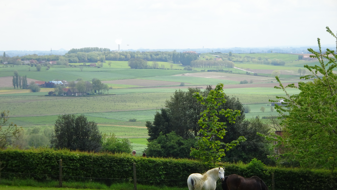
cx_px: 169
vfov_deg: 7.2
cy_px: 117
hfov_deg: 12.8
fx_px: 1501
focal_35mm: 168
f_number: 5.6
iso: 80
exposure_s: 1/200
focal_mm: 26.39
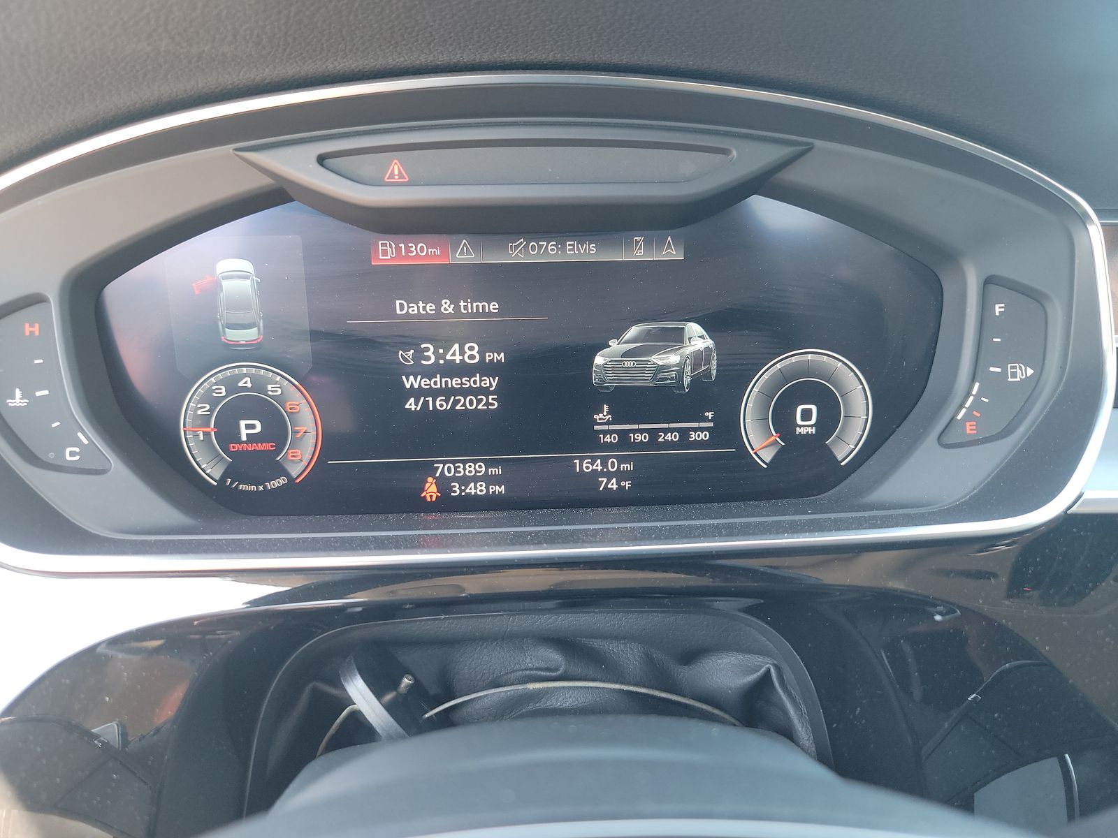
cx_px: 559
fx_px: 775
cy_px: 419
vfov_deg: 56.8
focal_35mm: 24
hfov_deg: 71.6
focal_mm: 6.7
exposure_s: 1/59
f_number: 1.8
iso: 260
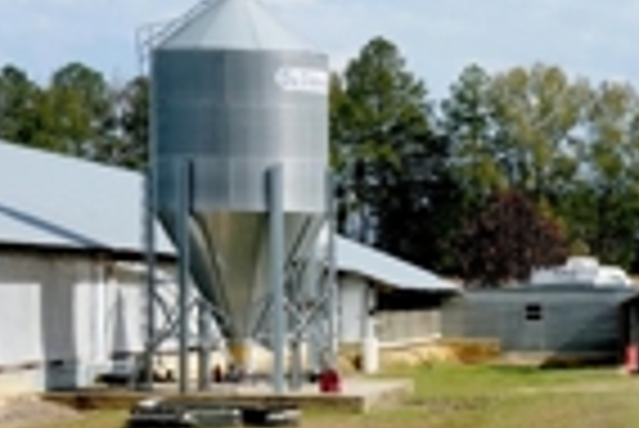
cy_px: 401
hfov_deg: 10.1
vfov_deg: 6.9
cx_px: 909
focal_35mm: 199
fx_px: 3536
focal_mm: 63
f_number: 14
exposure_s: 1/200
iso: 320
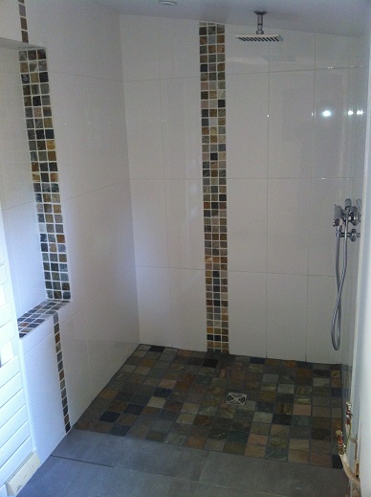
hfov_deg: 40.6
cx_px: 186
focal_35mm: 35
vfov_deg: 52.7
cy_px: 248
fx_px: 501
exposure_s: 1/17
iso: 100
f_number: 2.8
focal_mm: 3.85
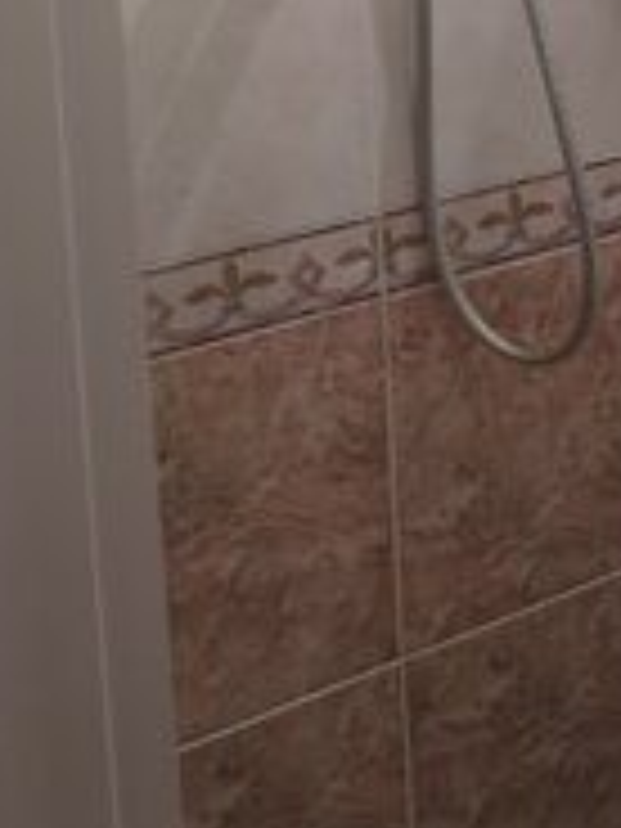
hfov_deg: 21.0
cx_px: 700
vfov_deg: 26.4
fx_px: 1579
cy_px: -146
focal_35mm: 66
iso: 200
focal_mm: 5.58
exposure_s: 1/33.3
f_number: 1.8
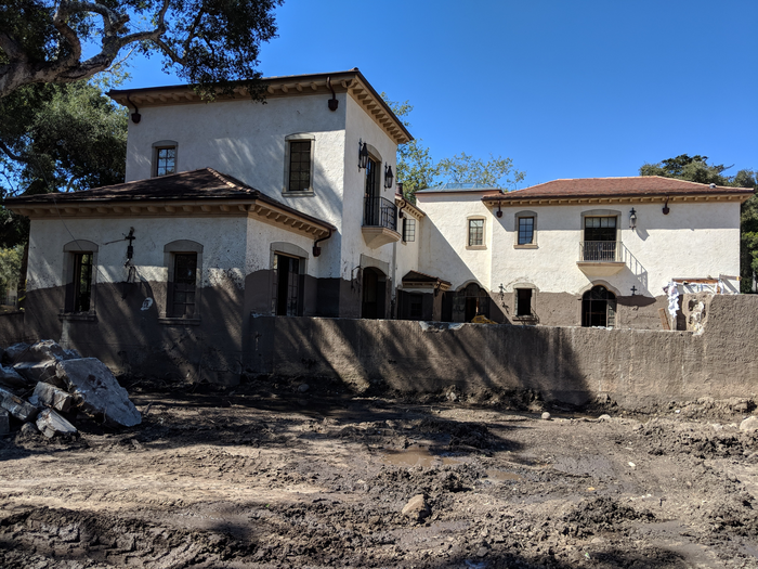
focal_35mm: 27
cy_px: 284
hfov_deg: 65.3
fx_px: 591
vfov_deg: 51.4
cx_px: 379
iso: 52
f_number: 1.8
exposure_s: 1/2128
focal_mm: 4.44
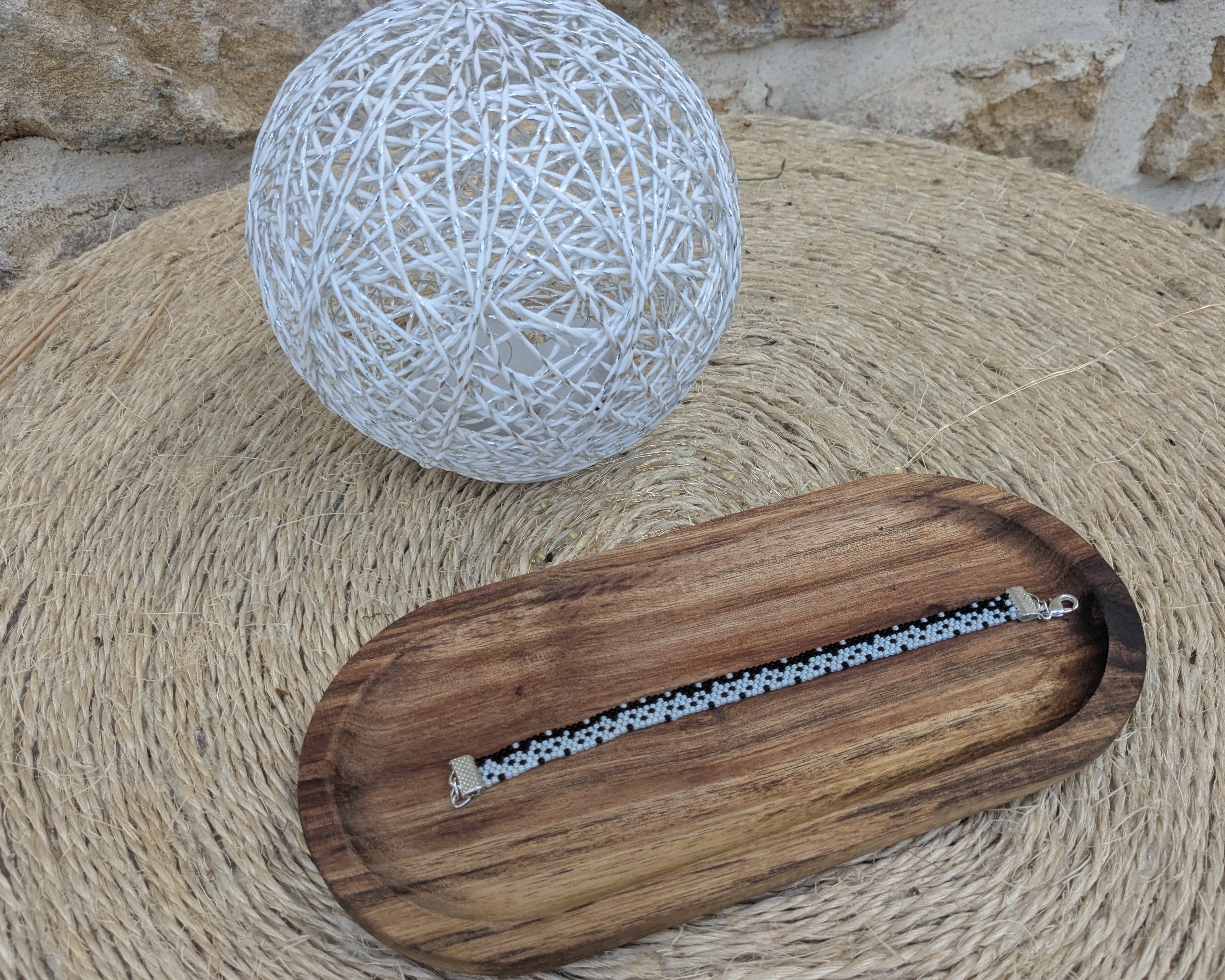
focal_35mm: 29
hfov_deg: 60.4
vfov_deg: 50.0
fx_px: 1051
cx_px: 617
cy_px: 505
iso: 154
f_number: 1.73
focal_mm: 4.38
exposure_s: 1/99.9
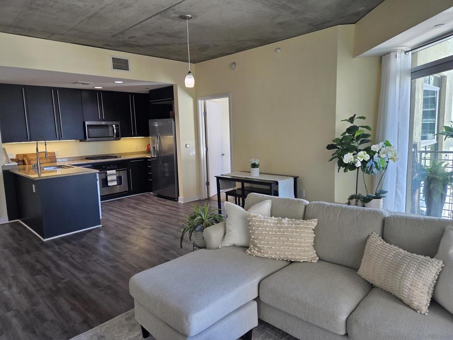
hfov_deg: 73.9
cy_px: 170
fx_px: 301
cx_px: 226
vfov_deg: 58.9
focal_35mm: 23
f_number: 1.8
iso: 160
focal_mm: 5.4
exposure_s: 1/120
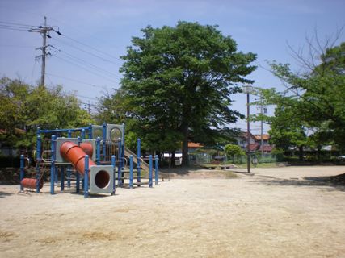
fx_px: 379
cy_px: 129
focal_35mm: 38
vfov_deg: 37.7
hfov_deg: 49.0
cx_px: 172
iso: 64
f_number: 4.6
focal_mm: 6.3
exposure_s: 1/450
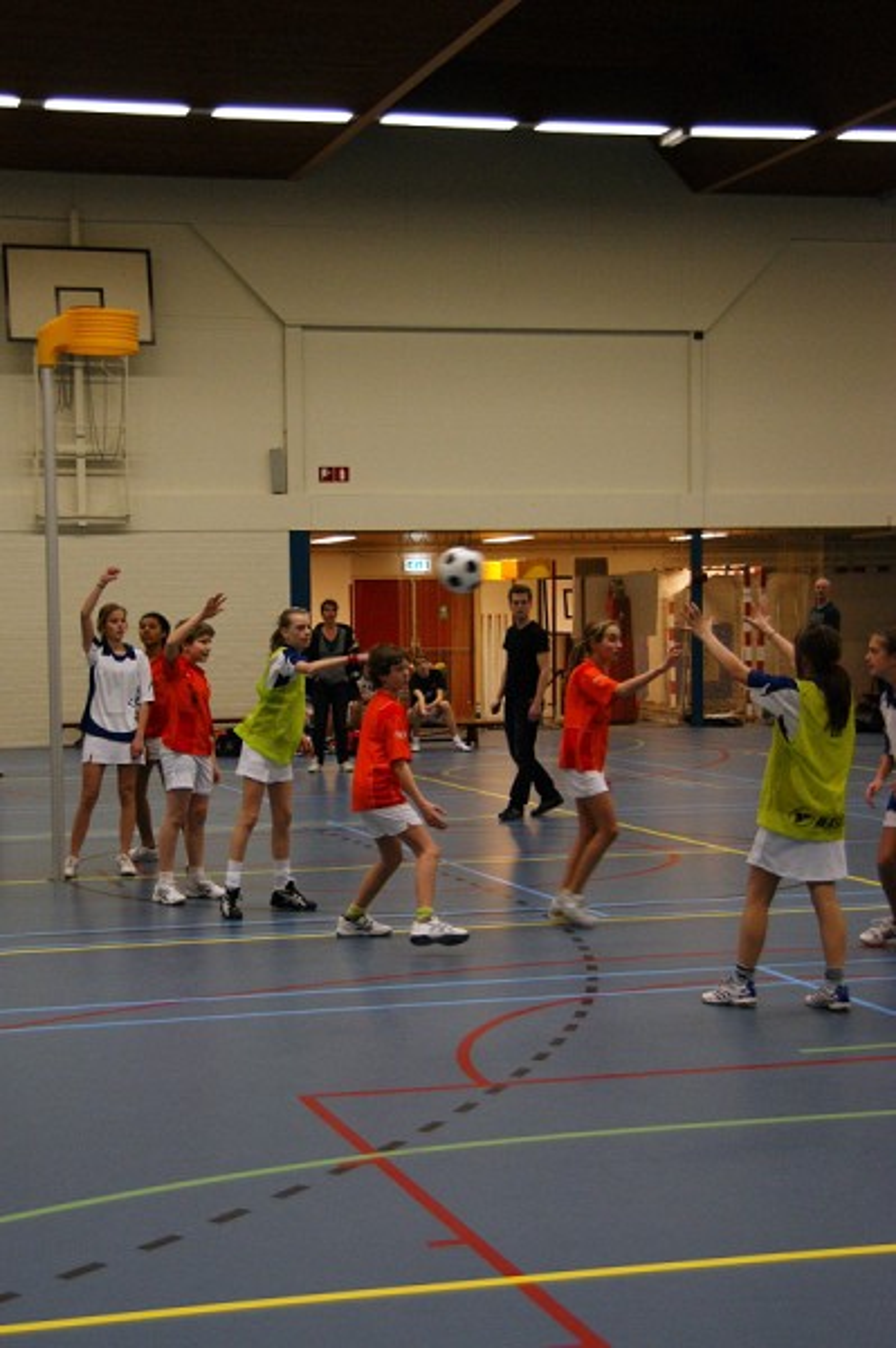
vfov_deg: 37.9
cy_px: 674
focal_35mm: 52
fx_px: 1963
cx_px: 448
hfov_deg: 25.7
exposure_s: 1/100
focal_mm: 35
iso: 800
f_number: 4.5
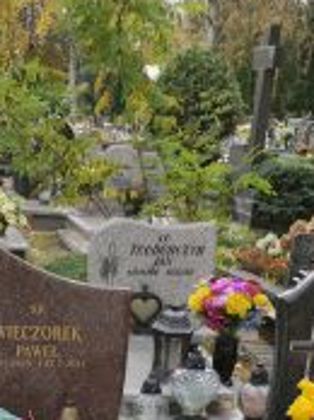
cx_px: 65
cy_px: 543
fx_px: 837
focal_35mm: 69
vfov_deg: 24.6
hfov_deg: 21.0
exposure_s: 1/527
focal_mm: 5.43
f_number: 1.89
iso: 50
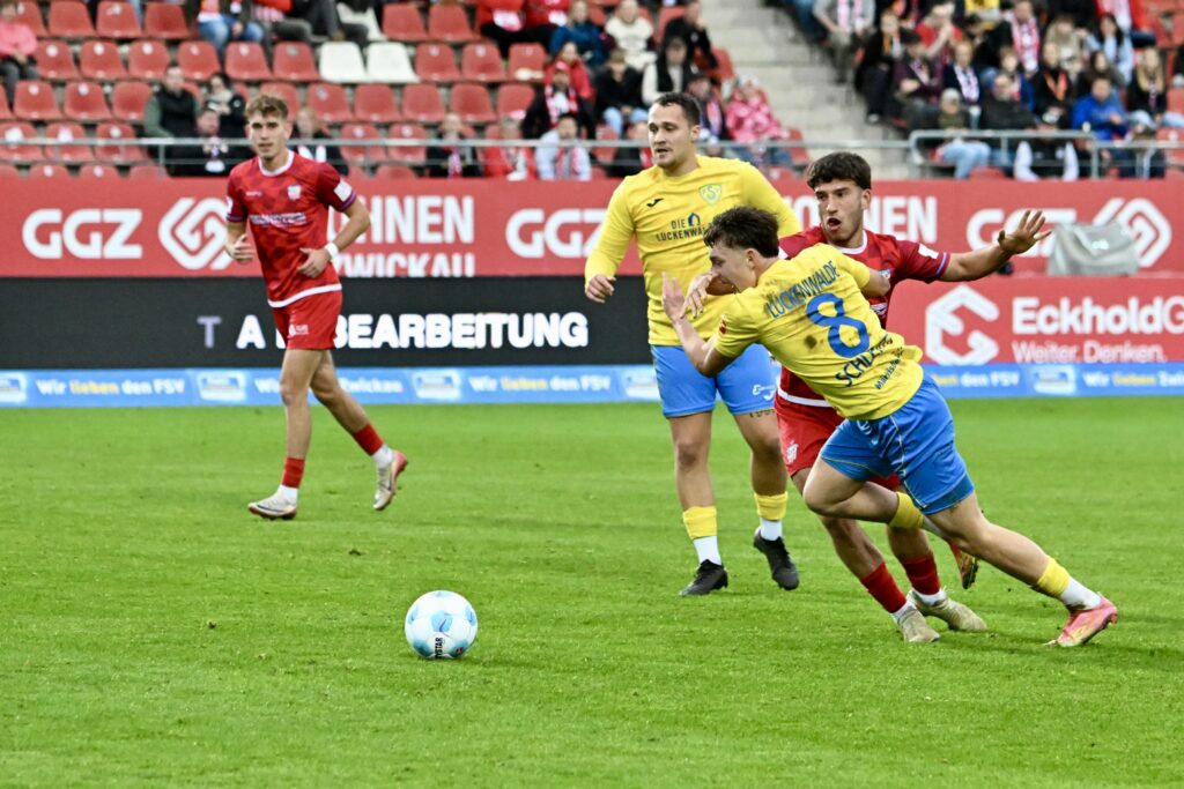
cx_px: 592
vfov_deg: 7.8
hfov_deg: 11.7
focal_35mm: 175
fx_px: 5756
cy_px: 394
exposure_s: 1/1600
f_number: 5
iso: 8000
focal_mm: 175
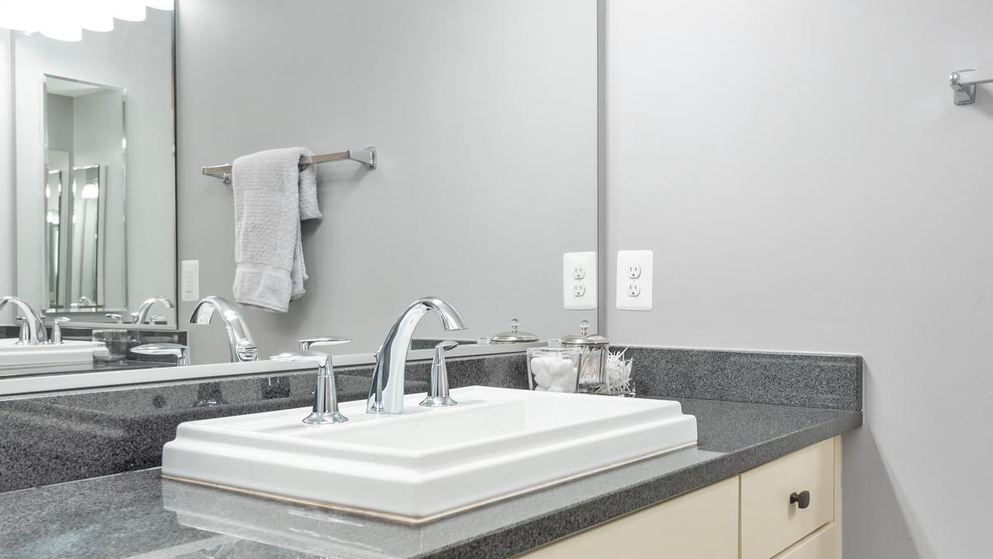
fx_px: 895
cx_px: 634
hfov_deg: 57.1
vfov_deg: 34.6
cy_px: 306
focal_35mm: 34
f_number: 7.1
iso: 400
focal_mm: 19
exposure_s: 1/20
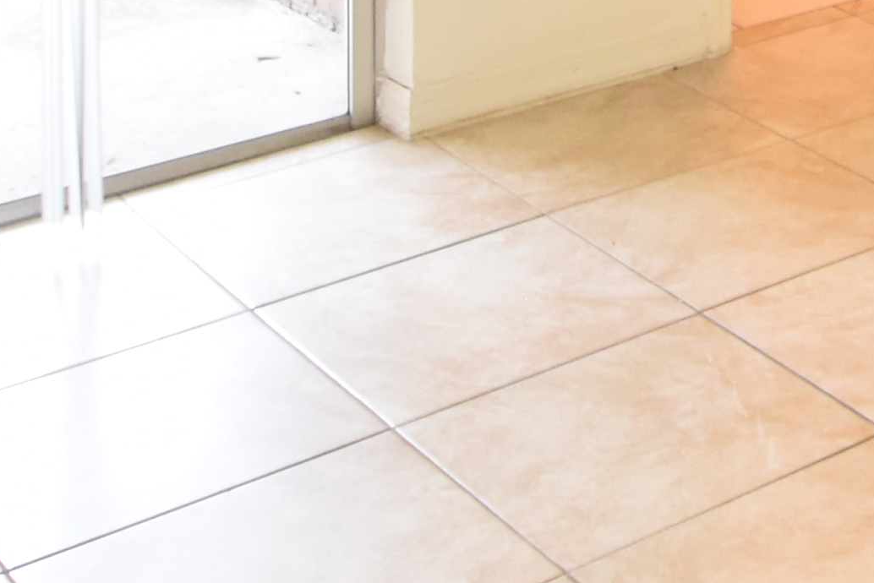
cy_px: -558
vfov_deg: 13.6
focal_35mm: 87
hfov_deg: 19.9
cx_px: 1347
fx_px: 2113
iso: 800
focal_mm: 10
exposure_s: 1/100
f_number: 5
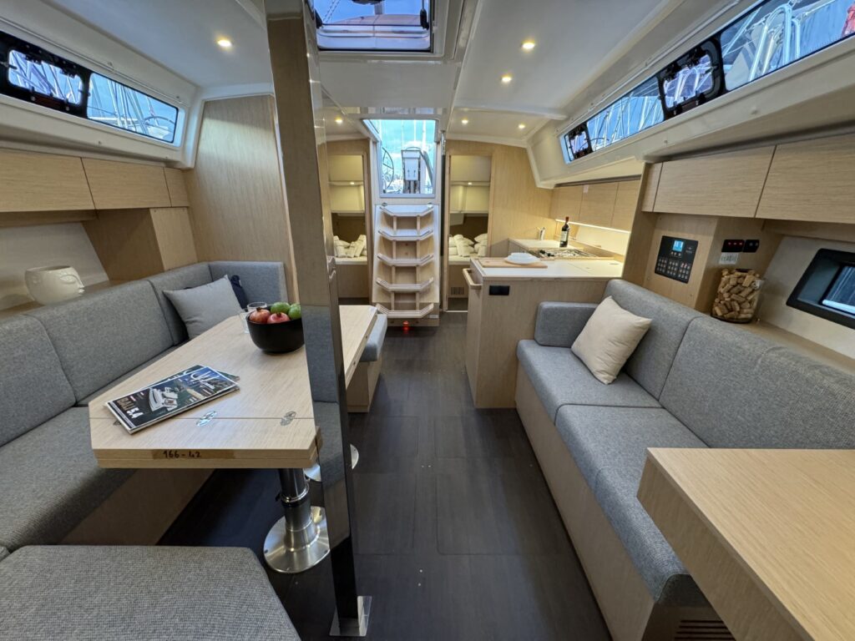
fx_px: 346
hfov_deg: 102.1
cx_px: 428
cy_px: 320
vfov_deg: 85.7
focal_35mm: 14
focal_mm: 2.22
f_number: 2.2
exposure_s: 1/83
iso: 320
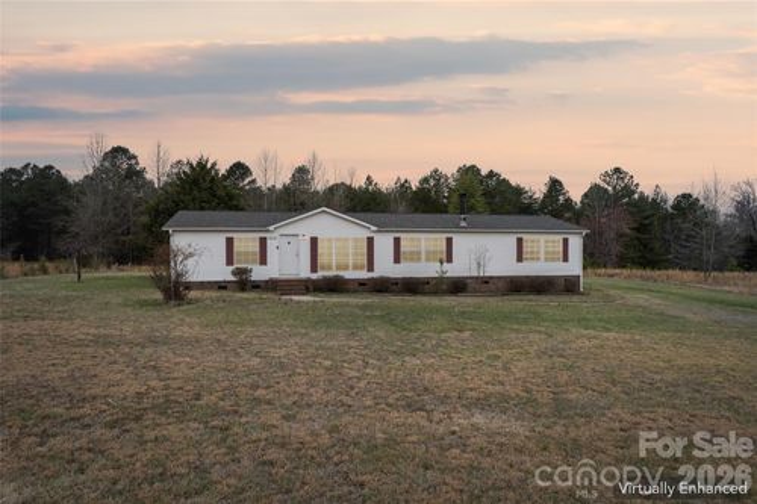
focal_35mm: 22
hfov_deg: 78.6
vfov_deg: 57.2
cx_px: 378
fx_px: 462
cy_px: 252
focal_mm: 8.38
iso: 100
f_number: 2.8
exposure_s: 1/320
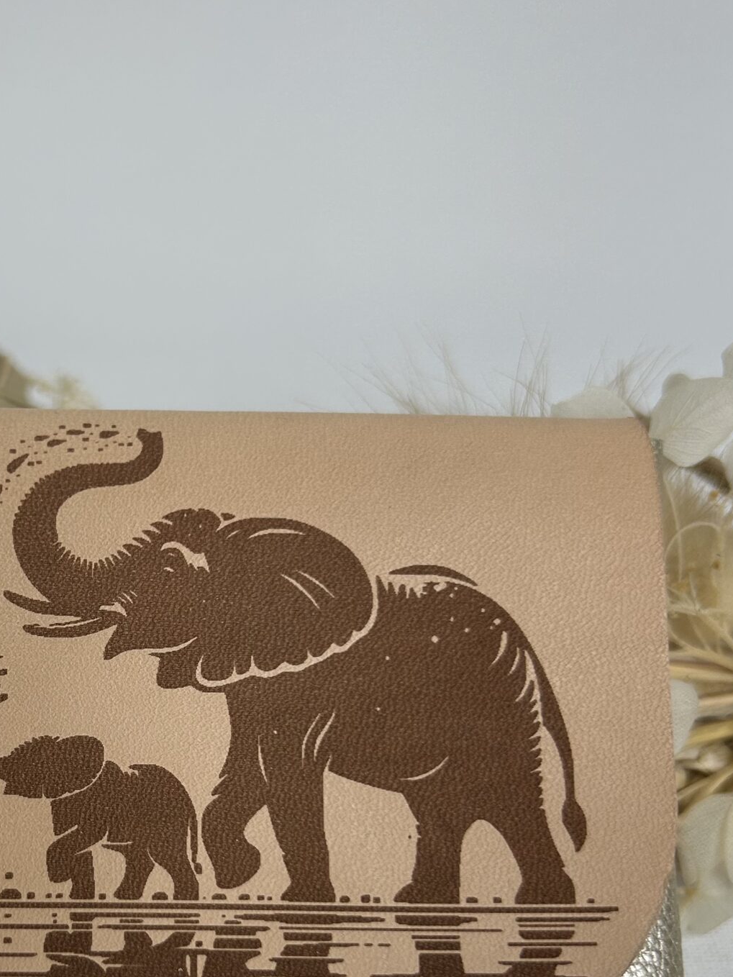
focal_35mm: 49
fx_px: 1383
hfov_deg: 28.9
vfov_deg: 38.4
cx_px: 122
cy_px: 667
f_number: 1.5
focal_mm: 5.7
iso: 50
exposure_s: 1/350
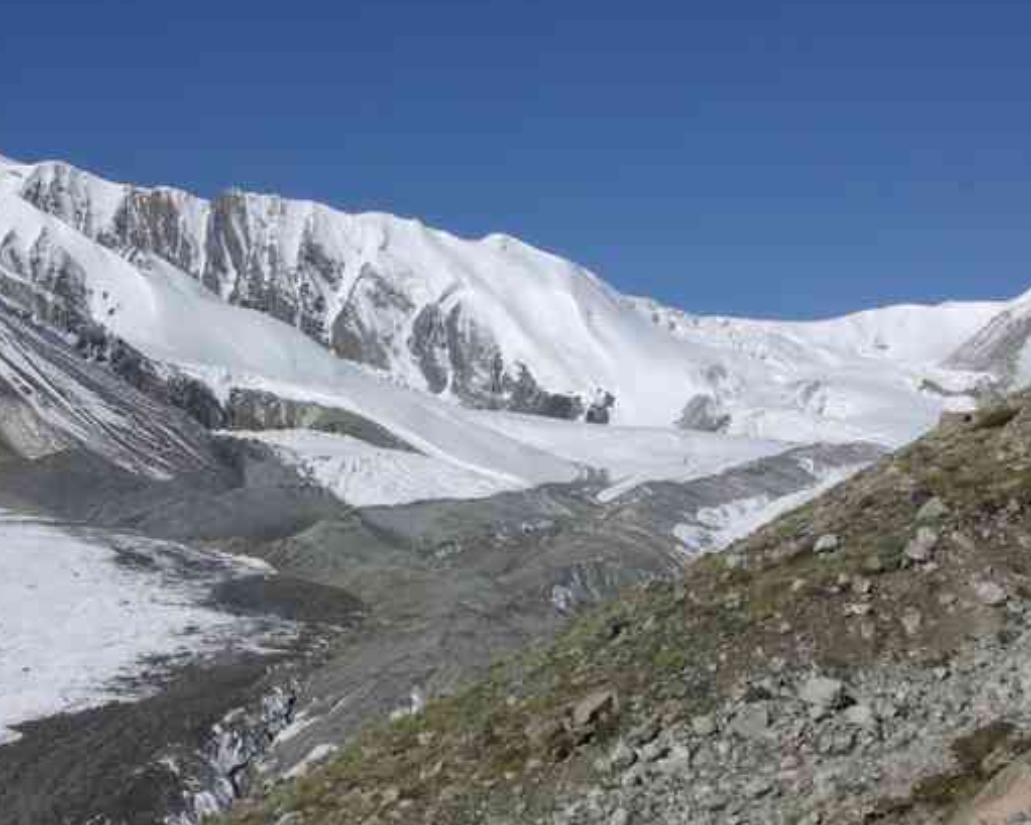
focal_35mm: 69
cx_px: 339
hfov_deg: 27.5
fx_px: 2095
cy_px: 498
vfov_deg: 22.2
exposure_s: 1/125
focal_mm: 24.9
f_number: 16
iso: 100
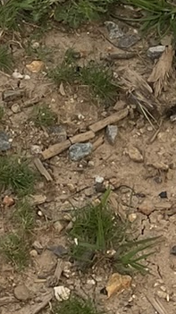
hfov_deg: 7.5
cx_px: -53
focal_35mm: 159
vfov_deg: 12.3
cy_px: -266
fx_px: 1321
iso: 100
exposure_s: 1/121
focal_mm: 5.1
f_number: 1.6
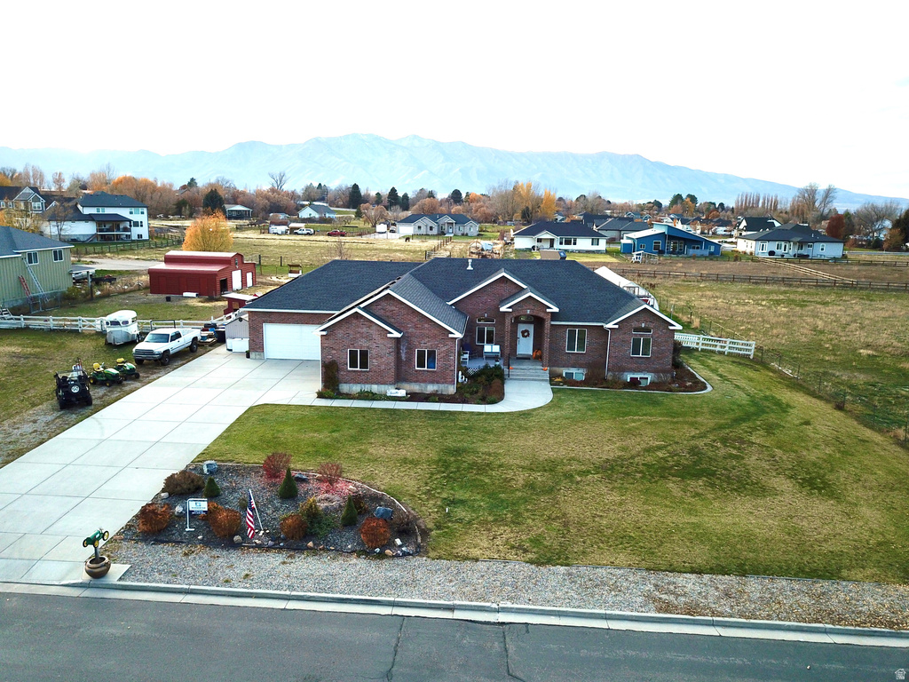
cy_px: 341
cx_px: 454
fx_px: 683
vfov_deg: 53.1
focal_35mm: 26
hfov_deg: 67.3
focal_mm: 4.73
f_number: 2.2
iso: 100
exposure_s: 1/205
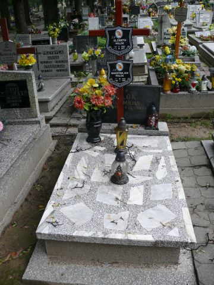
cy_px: 142
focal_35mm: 35
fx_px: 288
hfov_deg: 40.7
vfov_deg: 52.6
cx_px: 107
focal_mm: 7.4
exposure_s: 1/125
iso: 100
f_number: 2.8
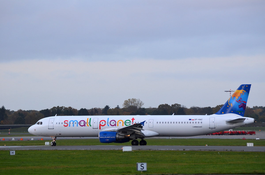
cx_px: 132
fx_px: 1818
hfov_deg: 8.3
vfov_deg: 5.5
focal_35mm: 248
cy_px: 88
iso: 450
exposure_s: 1/250
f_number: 5
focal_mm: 165
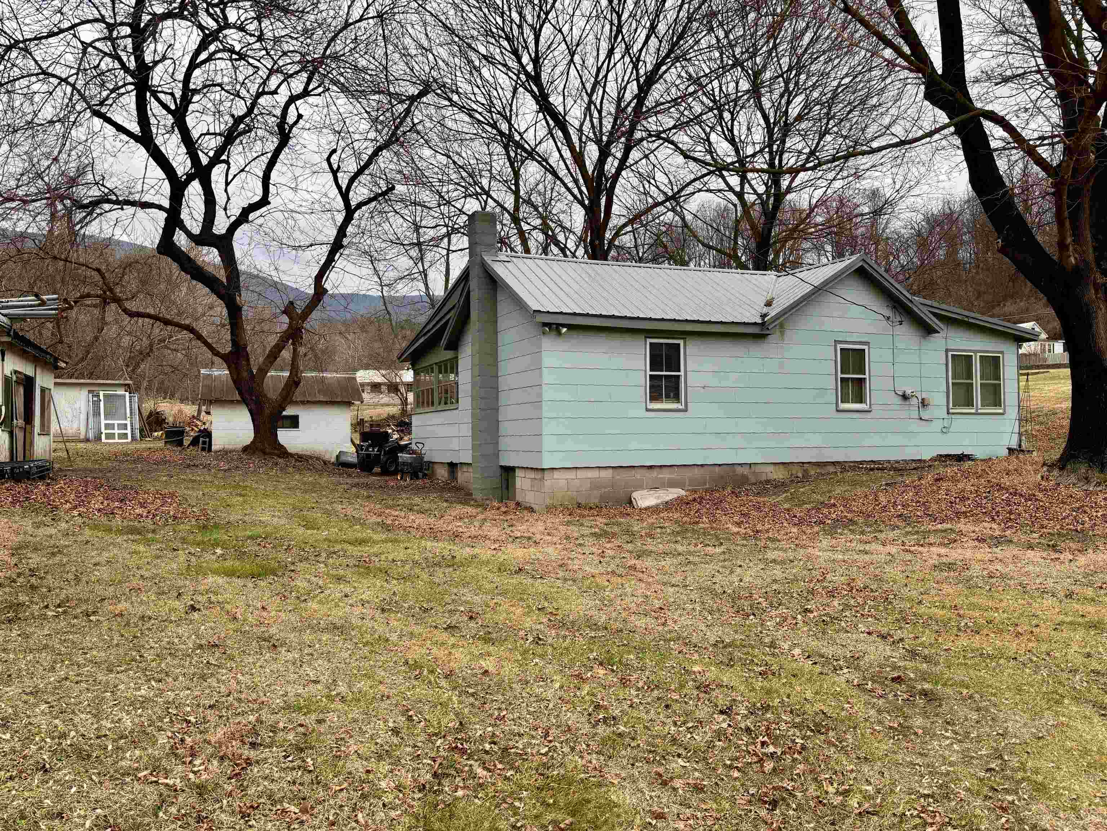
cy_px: 416
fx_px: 831
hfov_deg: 67.3
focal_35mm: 26
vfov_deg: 53.1
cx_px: 554
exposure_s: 1/539
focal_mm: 5.96
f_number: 1.6
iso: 50
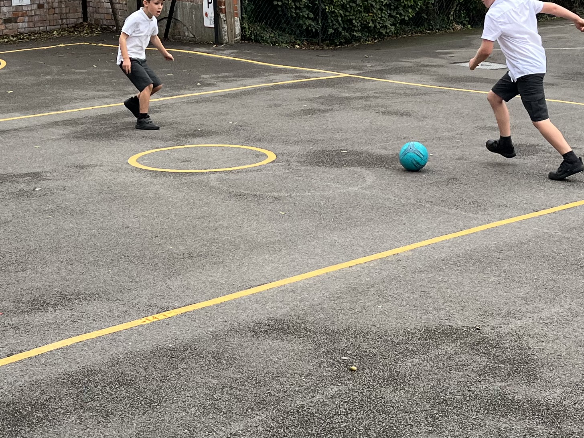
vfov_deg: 20.4
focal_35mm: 72
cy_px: 171
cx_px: 276
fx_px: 1215
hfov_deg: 27.0
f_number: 1.6
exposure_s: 1/992
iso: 50
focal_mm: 5.1
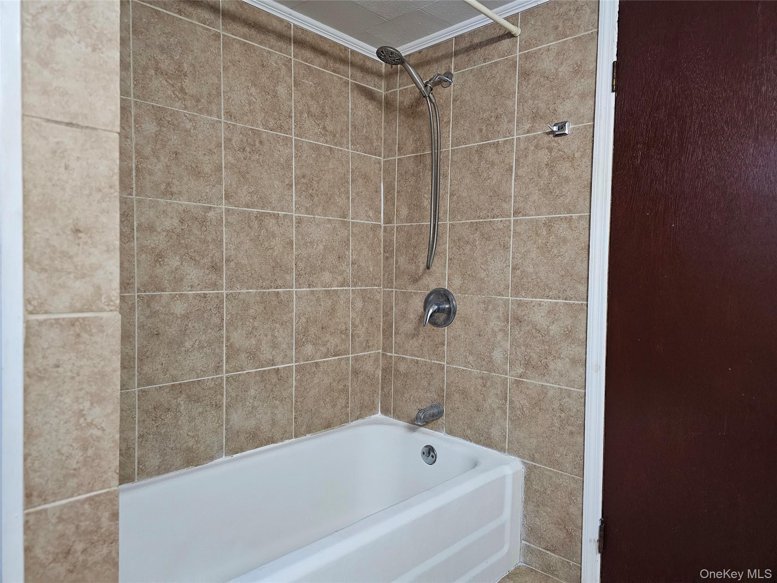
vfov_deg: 58.9
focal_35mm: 23
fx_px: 516
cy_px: 292
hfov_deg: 73.9
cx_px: 388
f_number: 1.7
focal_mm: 6.3
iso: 640
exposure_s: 1/60
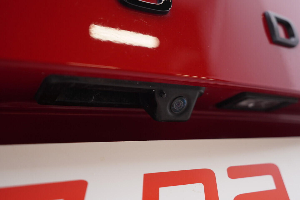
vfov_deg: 36.9
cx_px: 150
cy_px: 100
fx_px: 300
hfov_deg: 53.1
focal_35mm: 36
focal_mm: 24
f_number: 3.2
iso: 125
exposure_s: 1/50
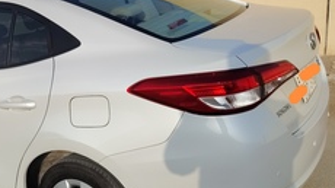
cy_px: 144
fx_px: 462
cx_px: 55
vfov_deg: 22.8
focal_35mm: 52
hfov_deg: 38.0
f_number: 1.75
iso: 100
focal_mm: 5.25
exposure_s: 1/815
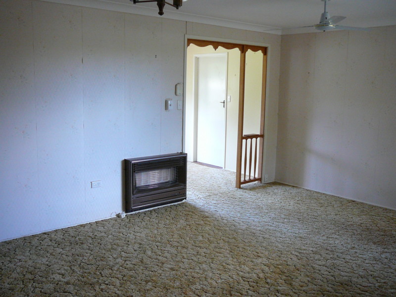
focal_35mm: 35
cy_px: 148
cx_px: 198
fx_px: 400
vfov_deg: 40.7
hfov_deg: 52.6
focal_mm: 5.2
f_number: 2.8
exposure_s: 1/25
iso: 200
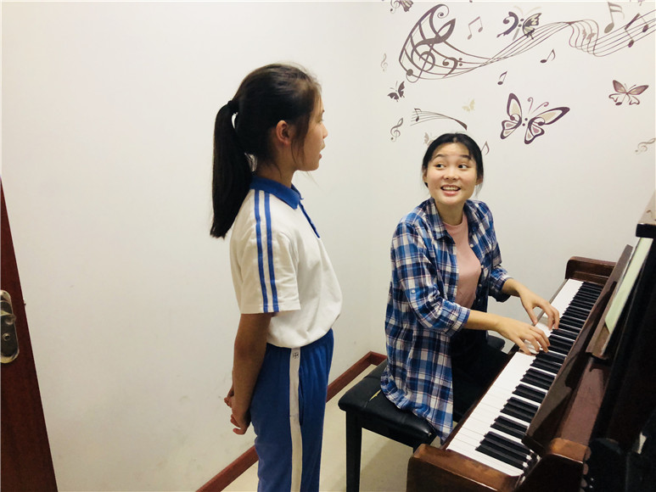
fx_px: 531
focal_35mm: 28
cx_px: 328
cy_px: 246
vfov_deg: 49.8
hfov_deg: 63.4
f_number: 1.8
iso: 250
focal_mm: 3.99
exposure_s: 1/50
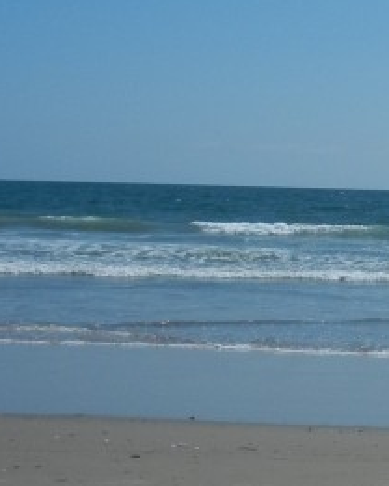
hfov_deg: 12.4
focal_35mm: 115
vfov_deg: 16.7
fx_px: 1654
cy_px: 231
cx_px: 676
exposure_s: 1/1200
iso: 160
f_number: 7
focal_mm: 5.4
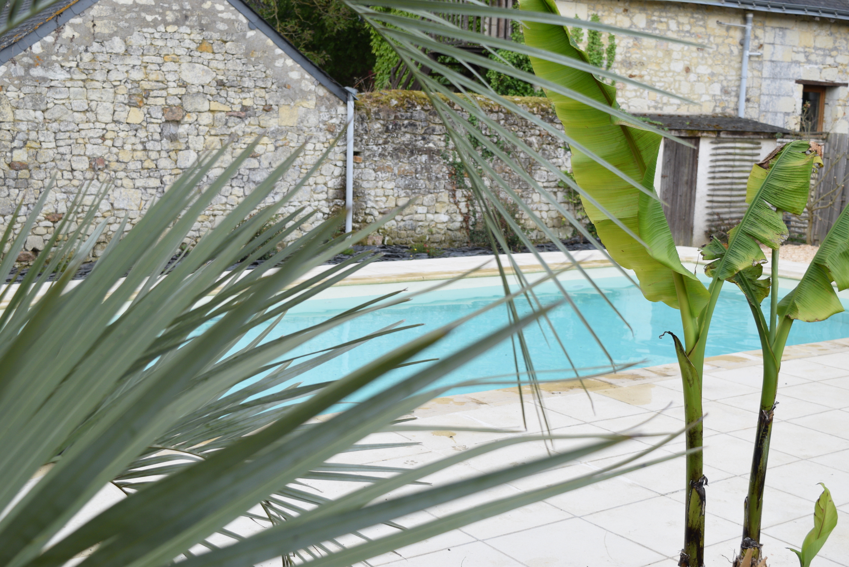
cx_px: 424
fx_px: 1097
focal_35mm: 46
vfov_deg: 29.0
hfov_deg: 42.3
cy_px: 284
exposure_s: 1/250
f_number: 8
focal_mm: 31
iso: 280
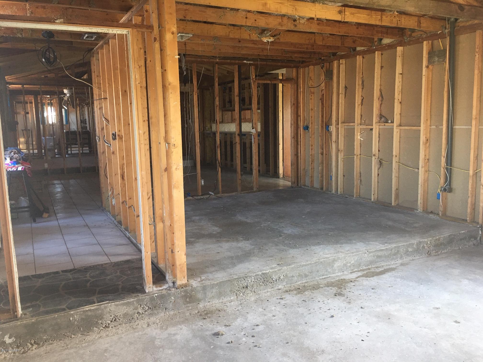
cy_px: 181
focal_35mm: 29
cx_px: 242
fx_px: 405
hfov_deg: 61.7
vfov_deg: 48.2
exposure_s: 1/15
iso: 40
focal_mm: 4.15
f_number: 2.2
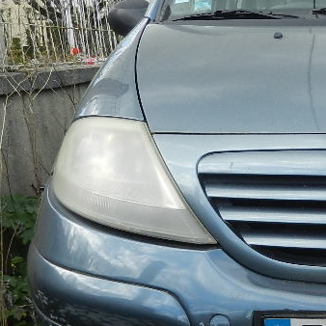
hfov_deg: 23.5
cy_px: 204
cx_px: 389
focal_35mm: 67
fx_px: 714
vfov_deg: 25.6
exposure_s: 1/500
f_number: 3.5
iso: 160
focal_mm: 4.5
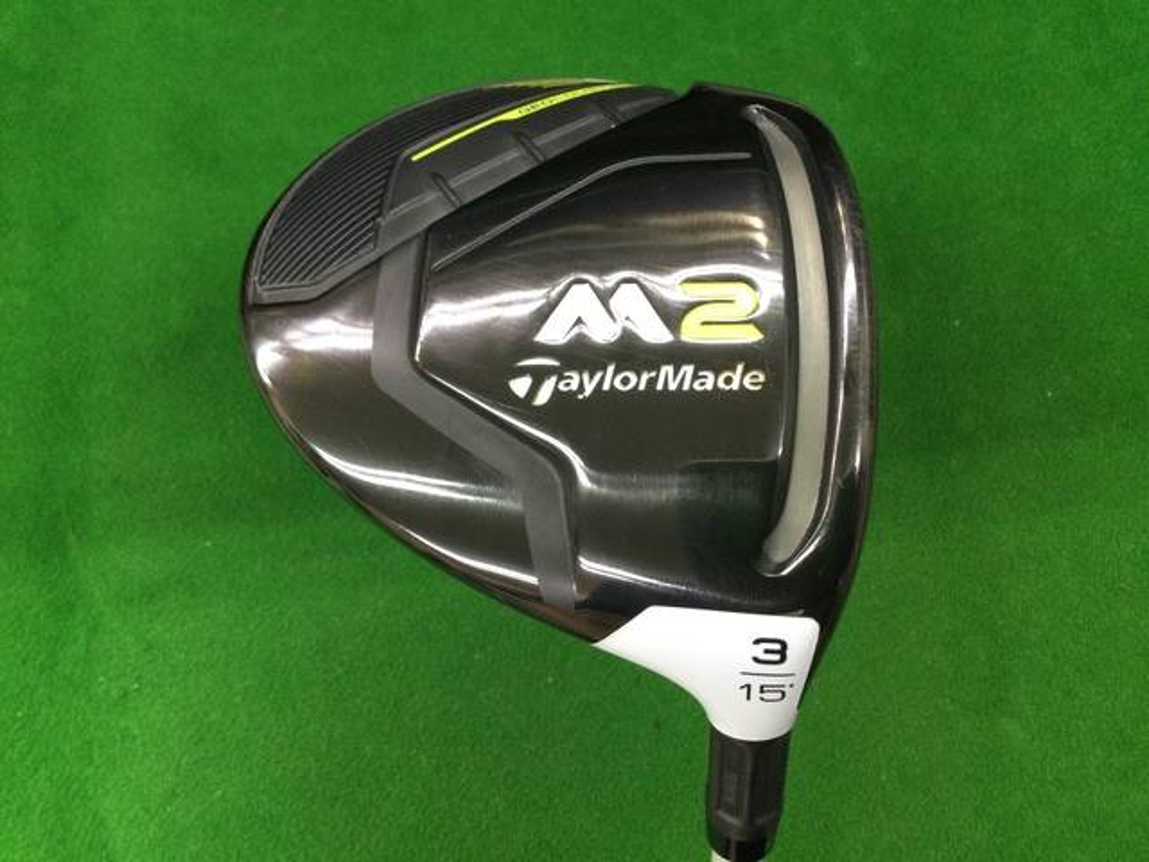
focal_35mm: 31
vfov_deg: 45.4
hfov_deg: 58.4
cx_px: 574
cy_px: 431
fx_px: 1029
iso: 100
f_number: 2.4
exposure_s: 1/30
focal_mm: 3.3
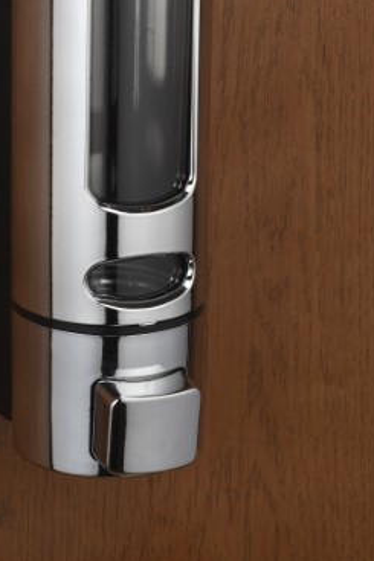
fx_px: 3229
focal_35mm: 207
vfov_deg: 9.9
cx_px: 114
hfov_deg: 6.6
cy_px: 136
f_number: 16
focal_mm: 85
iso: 100
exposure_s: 1/30
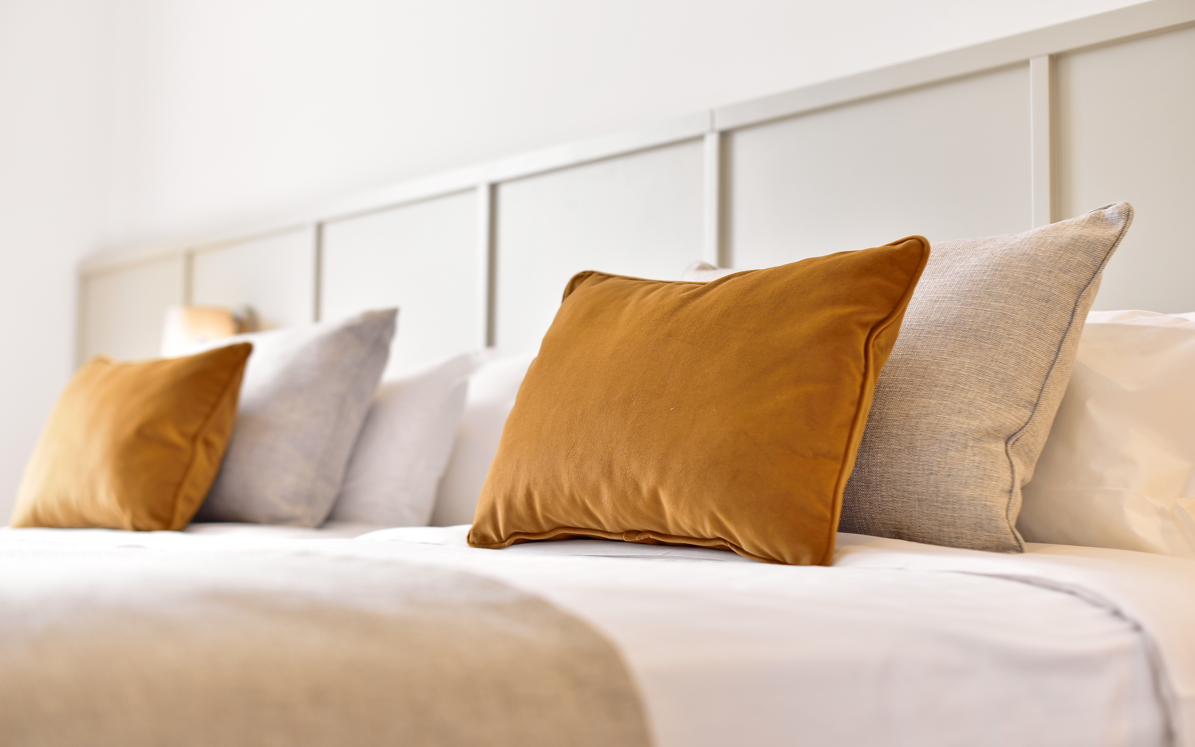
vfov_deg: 25.3
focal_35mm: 51
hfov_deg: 39.6
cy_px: 371
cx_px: 598
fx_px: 1661
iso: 200
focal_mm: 50
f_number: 2.5
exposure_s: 1/160
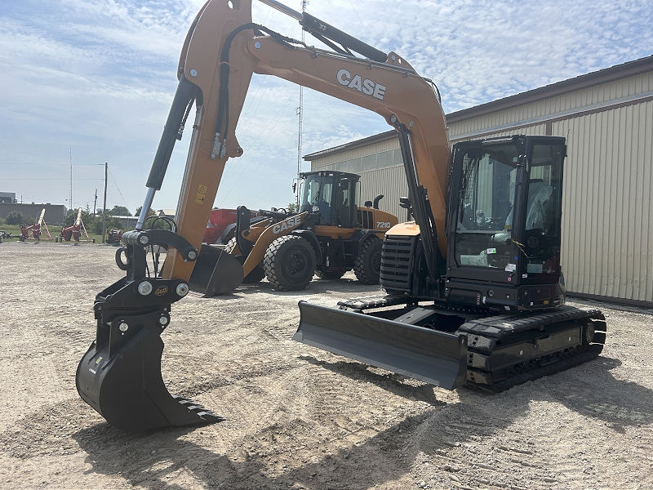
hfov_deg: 67.3
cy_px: 245
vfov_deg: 53.1
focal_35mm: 26
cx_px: 326
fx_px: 490
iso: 50
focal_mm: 5.7
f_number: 1.5
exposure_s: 1/6211
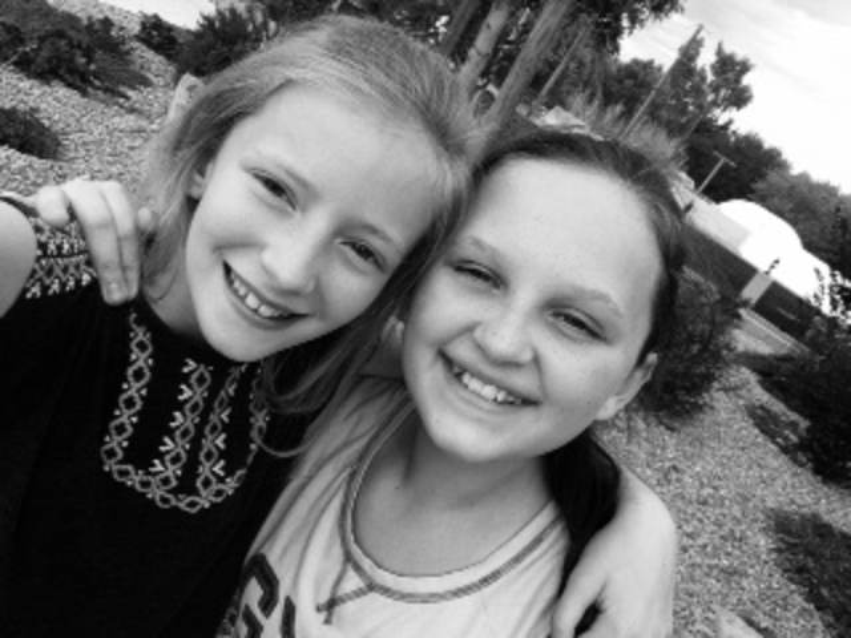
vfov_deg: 42.9
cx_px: 426
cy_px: 319
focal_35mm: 33
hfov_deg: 55.4
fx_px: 811
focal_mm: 2.15
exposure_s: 1/451
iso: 50
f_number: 2.4
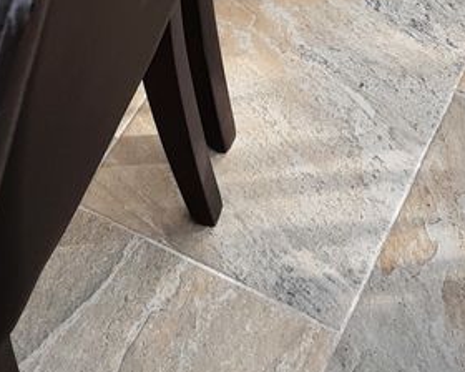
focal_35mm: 94
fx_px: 1294
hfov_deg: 20.3
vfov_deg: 15.0
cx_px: 291
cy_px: -216
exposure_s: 1/404
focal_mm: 2.91
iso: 40
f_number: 1.9
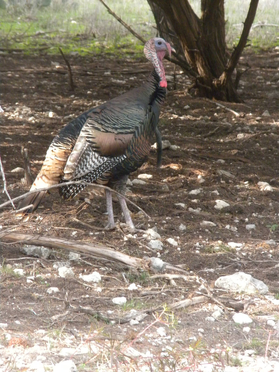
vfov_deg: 7.6
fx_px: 2794
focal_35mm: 260
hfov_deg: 5.7
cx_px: 140
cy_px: 186
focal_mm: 46.2
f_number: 5.3
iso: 450
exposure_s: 1/296
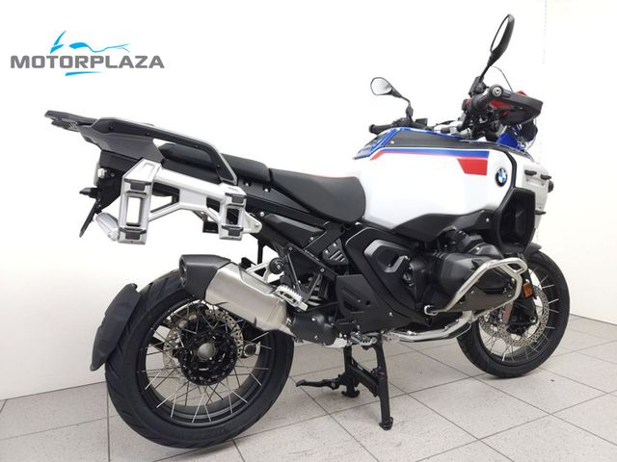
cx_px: 308
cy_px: 231
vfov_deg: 58.9
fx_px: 410
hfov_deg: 73.9
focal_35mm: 23
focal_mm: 5.4
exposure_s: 1/33
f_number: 1.8
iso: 125
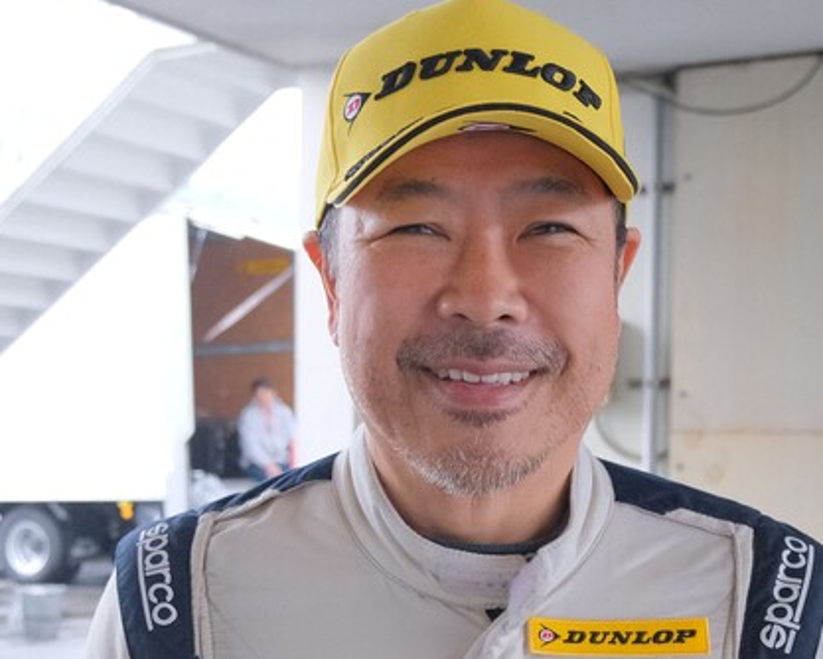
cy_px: 428
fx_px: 1145
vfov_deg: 31.9
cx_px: 482
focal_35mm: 47
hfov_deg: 39.4
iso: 2500
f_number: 4
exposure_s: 1/100
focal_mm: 19.2
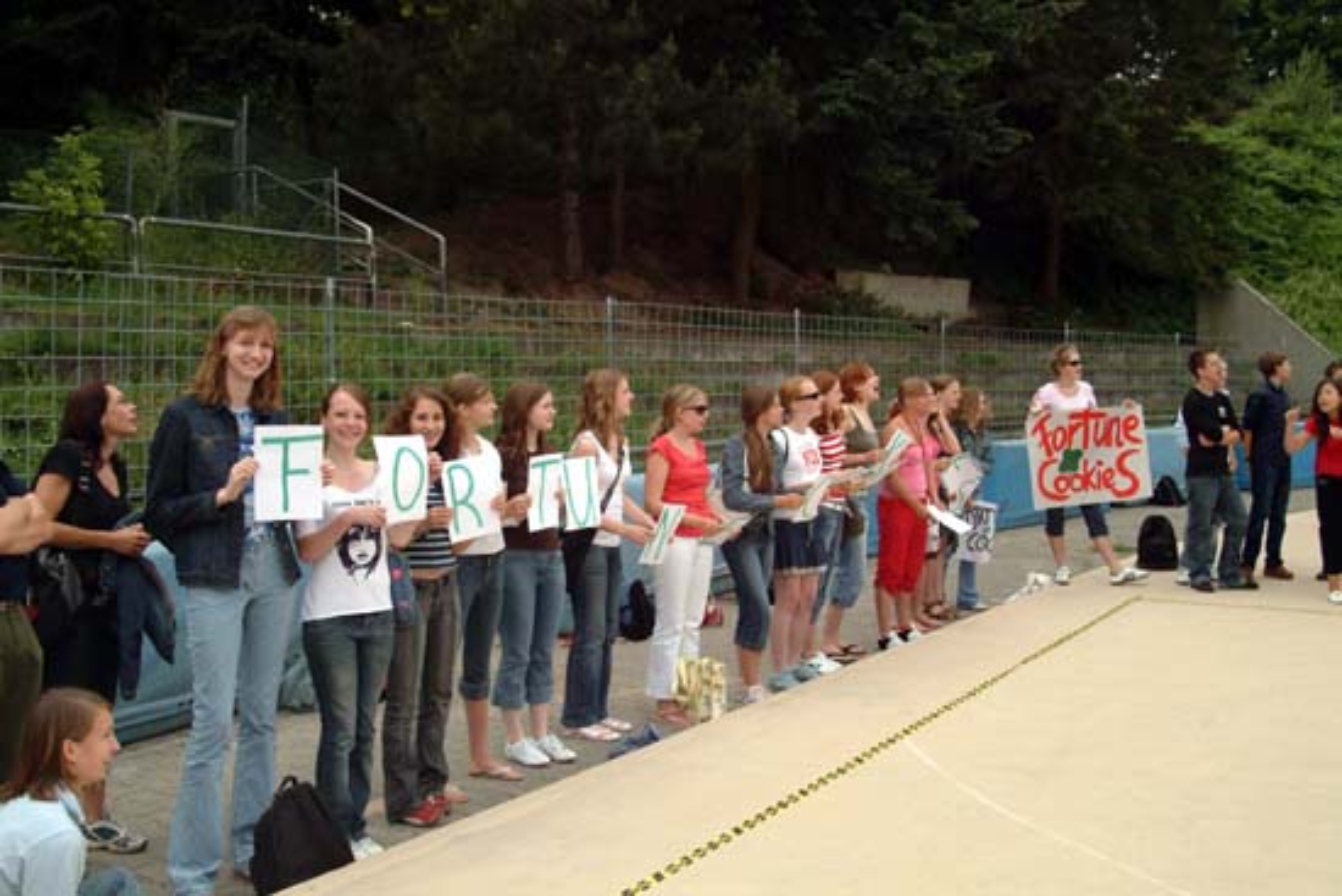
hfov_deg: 53.1
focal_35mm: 36
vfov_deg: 36.9
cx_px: 671
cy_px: 448
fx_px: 1342
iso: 200
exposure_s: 1/350
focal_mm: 24
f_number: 9.5
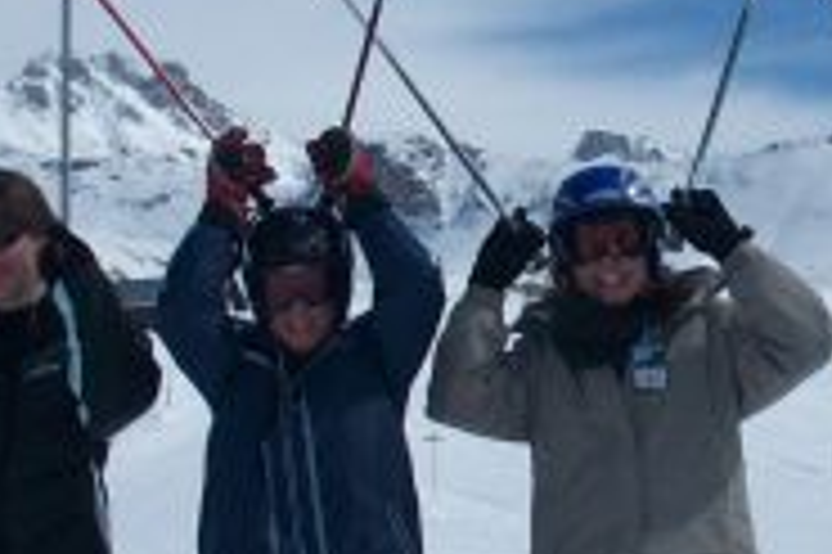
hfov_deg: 15.4
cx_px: 598
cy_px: 369
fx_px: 3071
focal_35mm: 133
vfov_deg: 10.3
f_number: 5.6
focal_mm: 6.2
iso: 80
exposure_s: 1/1161
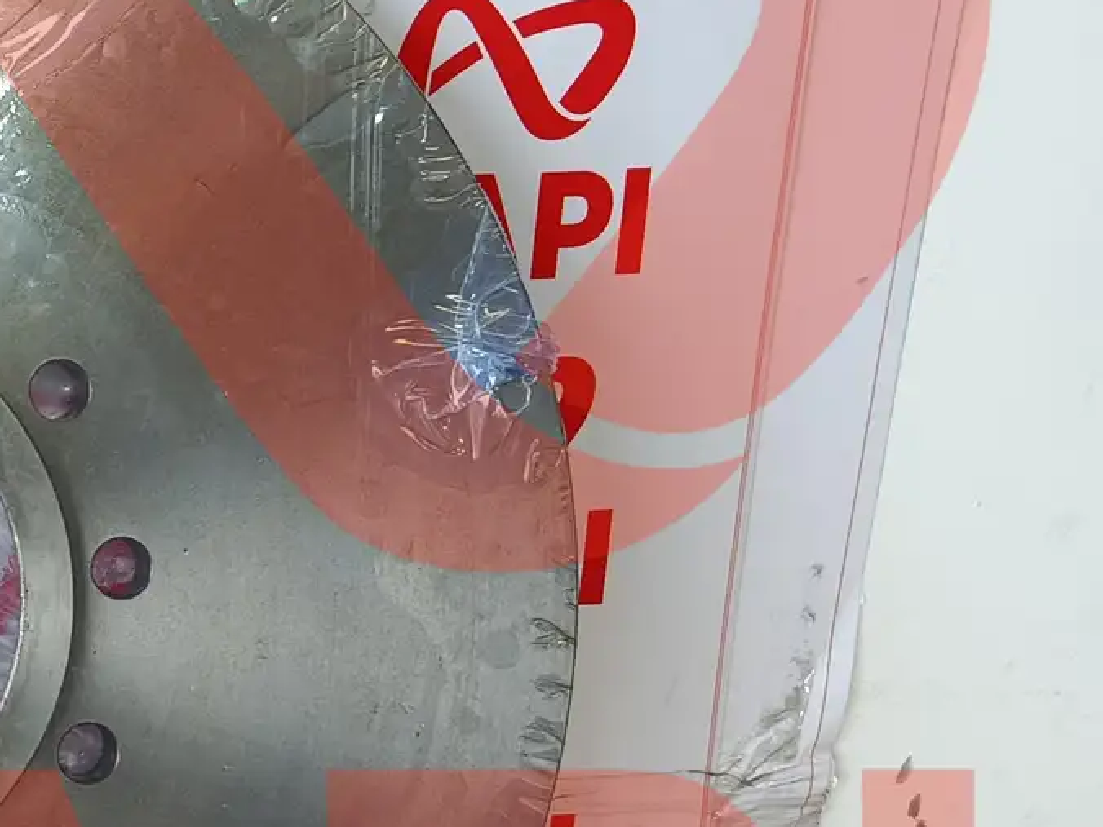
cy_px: 499
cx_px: -111
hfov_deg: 25.4
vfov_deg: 20.7
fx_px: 2262
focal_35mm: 71
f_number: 1.7
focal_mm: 5.24
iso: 125
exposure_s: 1/100
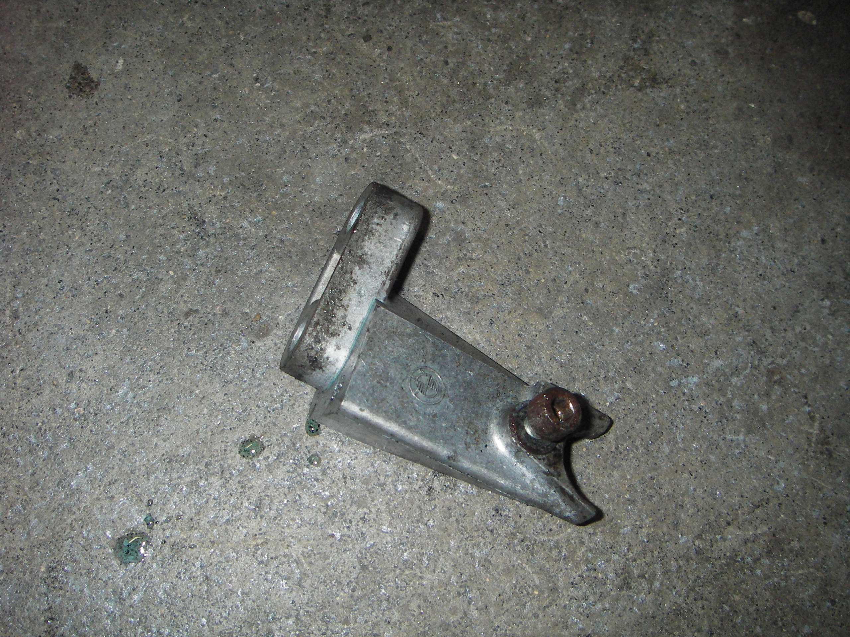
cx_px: 425
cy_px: 318
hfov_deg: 49.0
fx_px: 933
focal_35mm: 38
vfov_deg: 37.7
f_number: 3.3
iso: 100
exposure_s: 1/30
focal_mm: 6.3
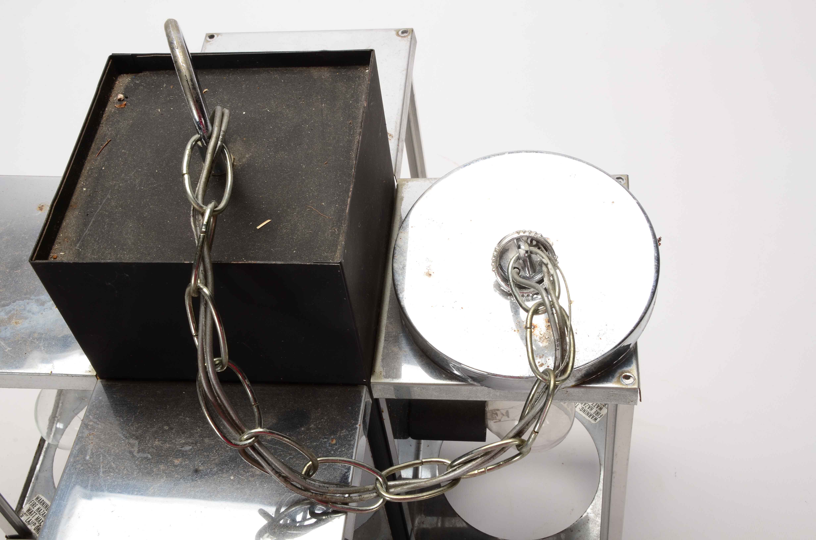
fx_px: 1086
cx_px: 408
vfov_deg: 28.0
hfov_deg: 41.2
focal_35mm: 48
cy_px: 270
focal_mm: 32
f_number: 18
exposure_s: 1/160
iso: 200
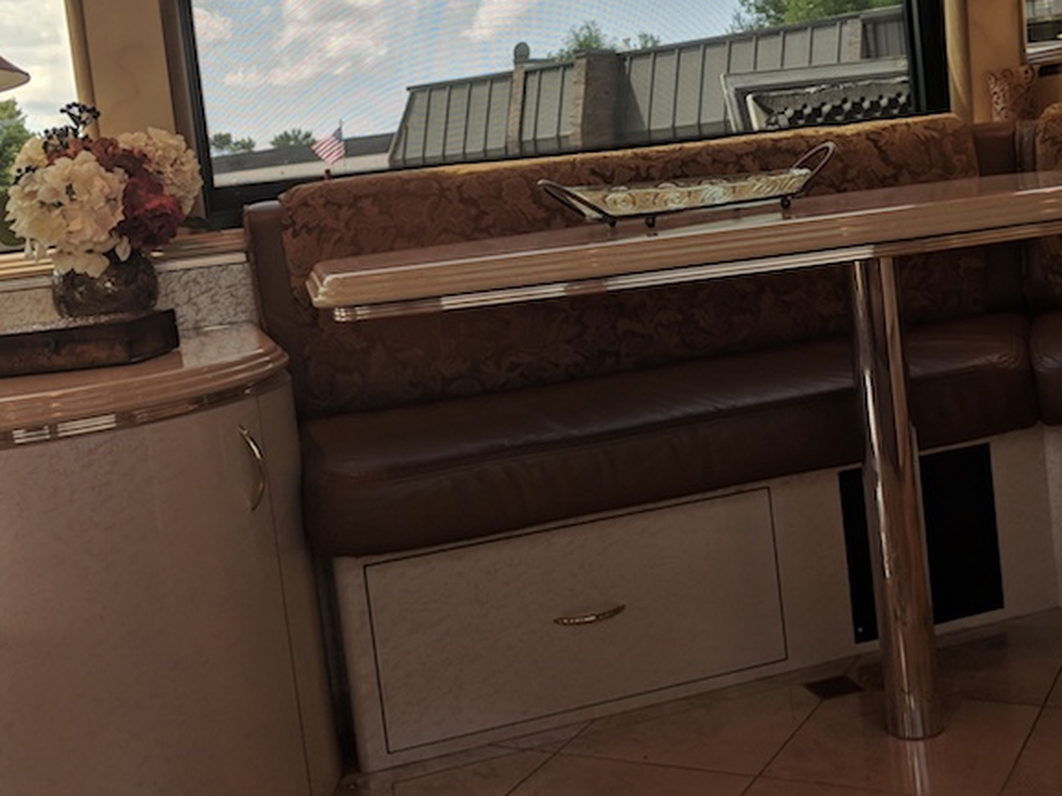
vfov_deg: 31.9
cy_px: 261
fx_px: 1380
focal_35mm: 45
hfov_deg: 42.0
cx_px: 604
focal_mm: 4.67
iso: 50
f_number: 2
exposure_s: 1/196
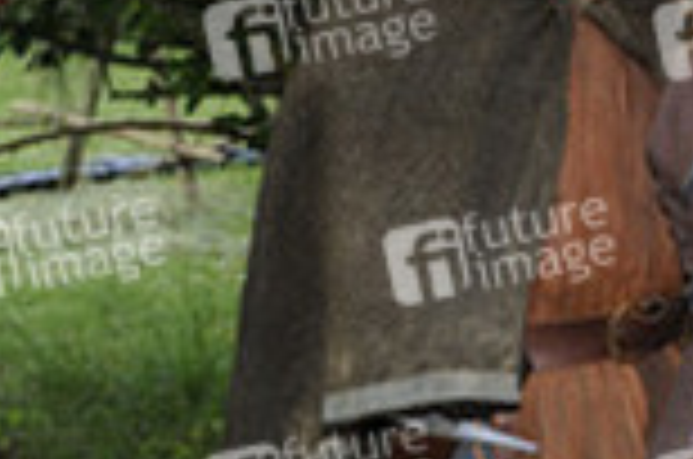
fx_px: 3093
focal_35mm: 161
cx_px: 830
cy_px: 140
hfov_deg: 12.5
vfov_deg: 8.5
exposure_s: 1/400
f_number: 5.6
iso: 500
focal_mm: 55
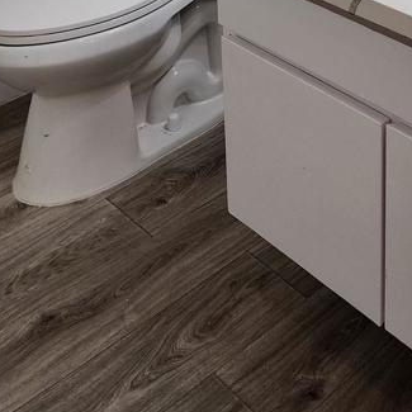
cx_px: 415
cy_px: -198
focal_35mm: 64
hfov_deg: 25.5
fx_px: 862
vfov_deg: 22.4
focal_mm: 6.4
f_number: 1.8
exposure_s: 1/180
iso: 160
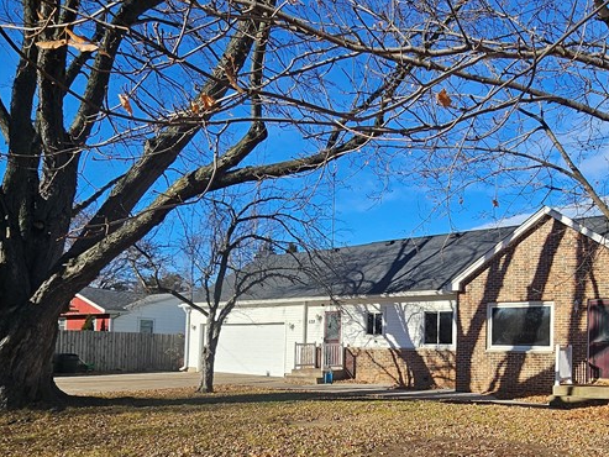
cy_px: 338
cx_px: 451
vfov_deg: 49.5
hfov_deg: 61.9
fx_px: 475
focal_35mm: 27
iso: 32
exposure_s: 1/1019
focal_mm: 1.74
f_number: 2.2
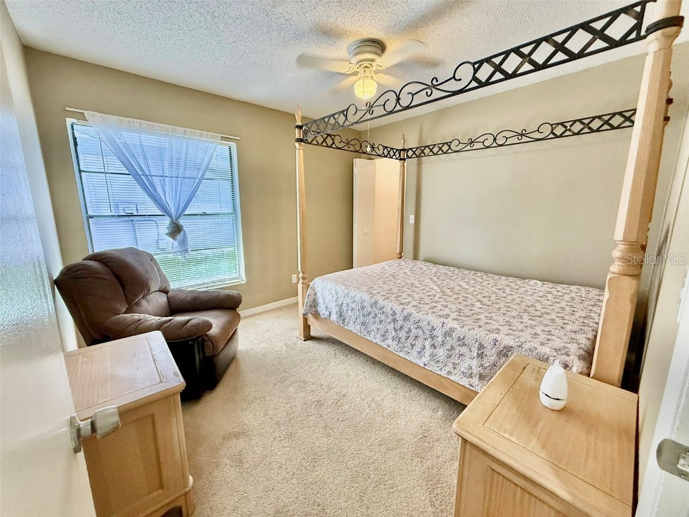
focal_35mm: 14
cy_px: 258
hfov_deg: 102.1
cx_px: 344
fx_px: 279
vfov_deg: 85.7
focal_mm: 2.22
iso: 320
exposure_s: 1/120
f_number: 2.2
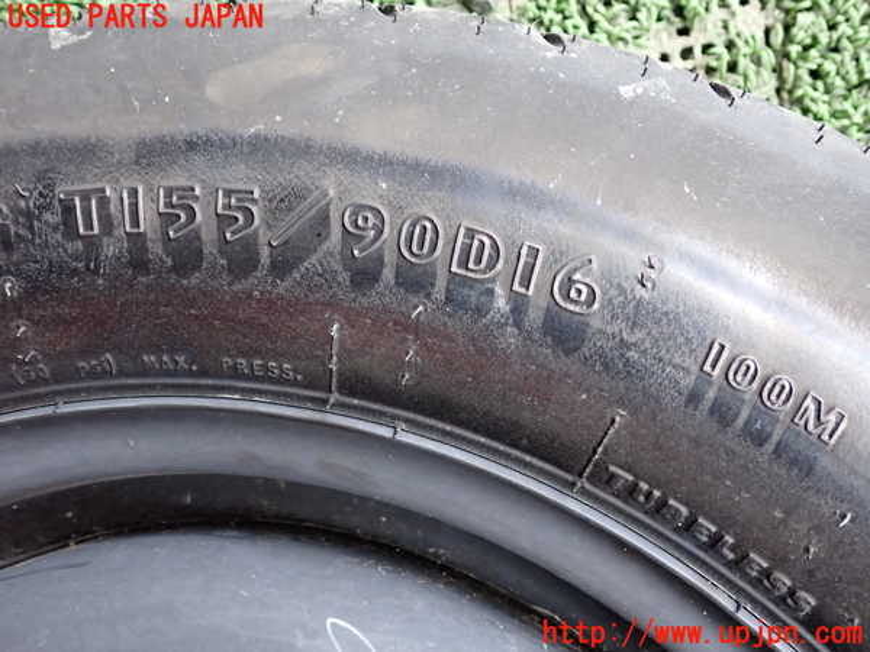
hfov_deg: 60.0
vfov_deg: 46.8
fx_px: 754
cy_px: 326
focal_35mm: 30
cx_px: 435
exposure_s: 1/80
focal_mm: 5.4
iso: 640
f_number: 2.3
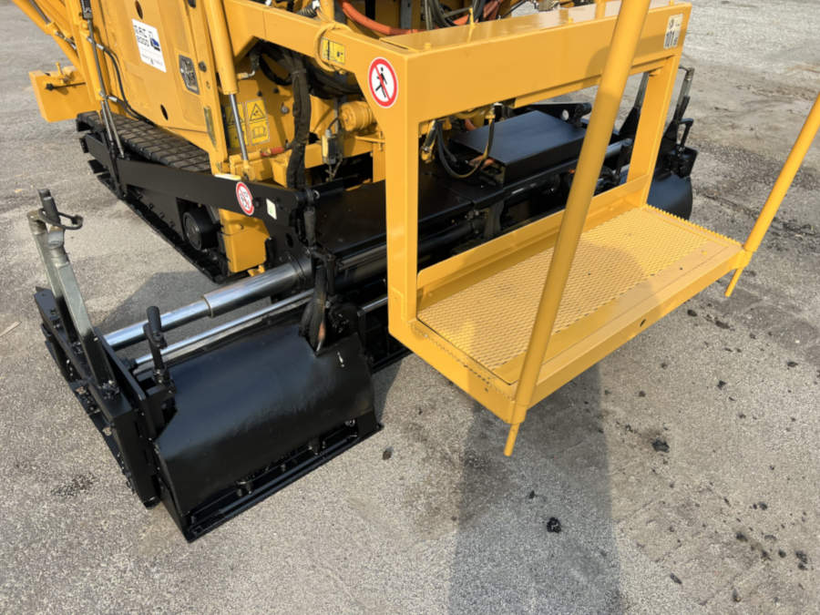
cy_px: 308
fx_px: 616
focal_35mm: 26
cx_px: 410
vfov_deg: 53.1
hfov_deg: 67.3
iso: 50
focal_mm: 5.7
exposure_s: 1/1412
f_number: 1.5
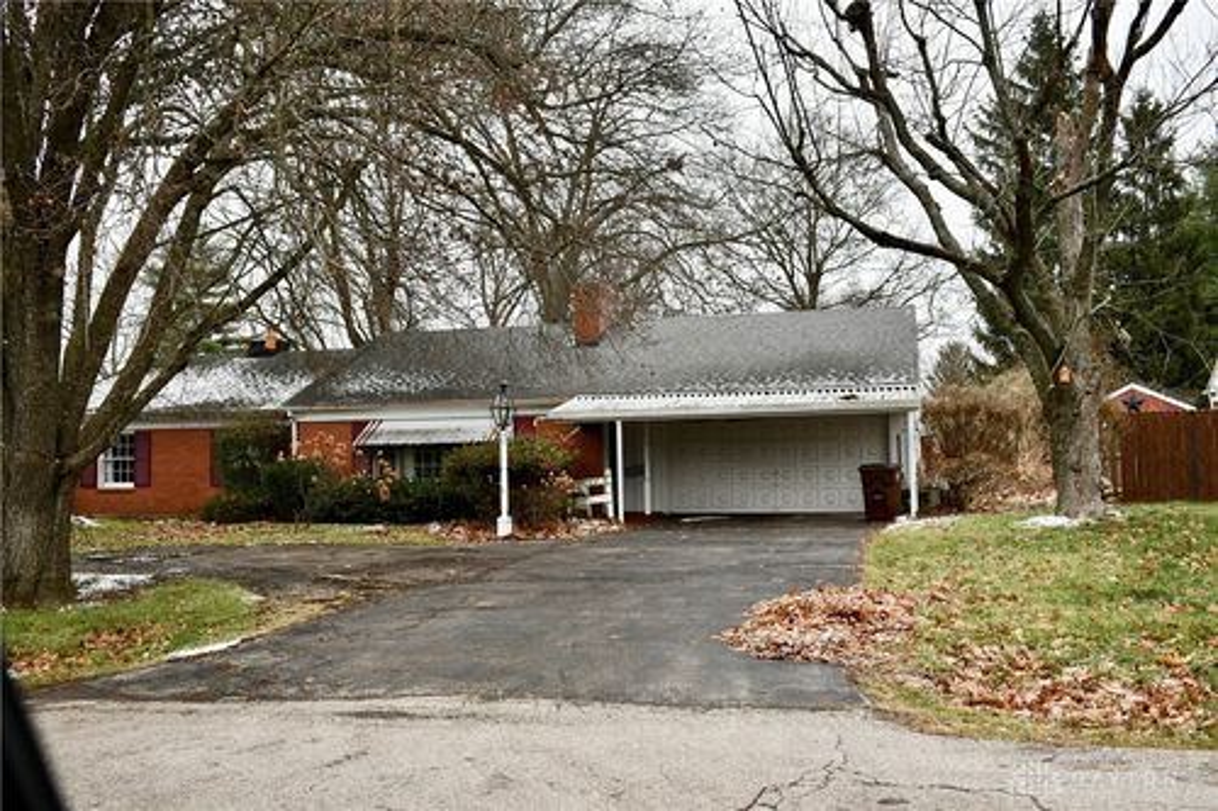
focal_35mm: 34
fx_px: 1150
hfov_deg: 55.8
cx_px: 609
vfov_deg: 38.9
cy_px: 406
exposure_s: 1/100
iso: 400
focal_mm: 23
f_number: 5
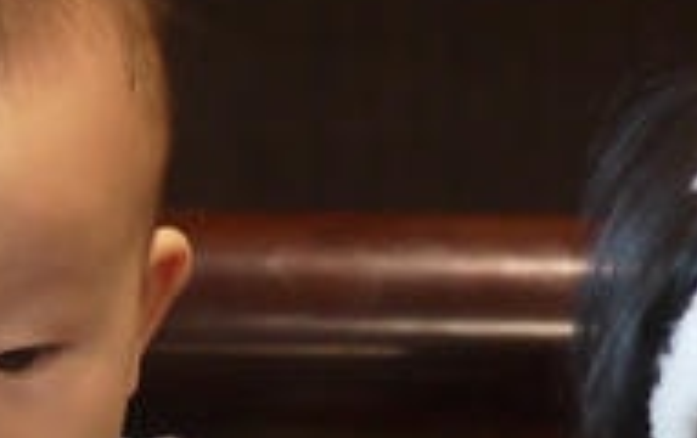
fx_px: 5060
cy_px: 712
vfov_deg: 4.9
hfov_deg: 7.9
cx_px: 237
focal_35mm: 266
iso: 320
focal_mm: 20
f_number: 1.7
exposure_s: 1/60
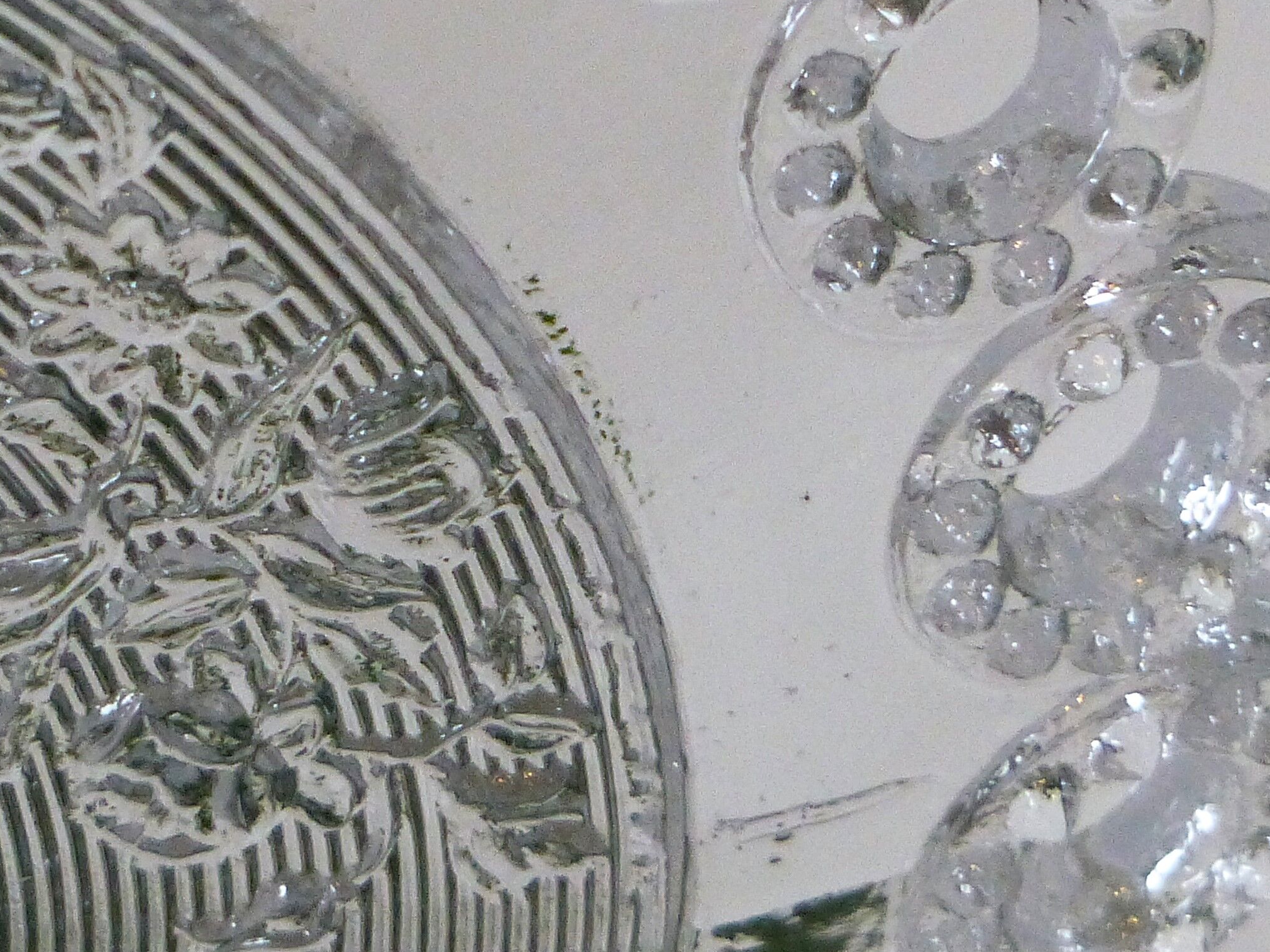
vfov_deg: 1.9
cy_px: 247
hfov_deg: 2.5
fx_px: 28690
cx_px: 592
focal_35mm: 782
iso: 400
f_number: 2.8
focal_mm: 64.6
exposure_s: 1/80
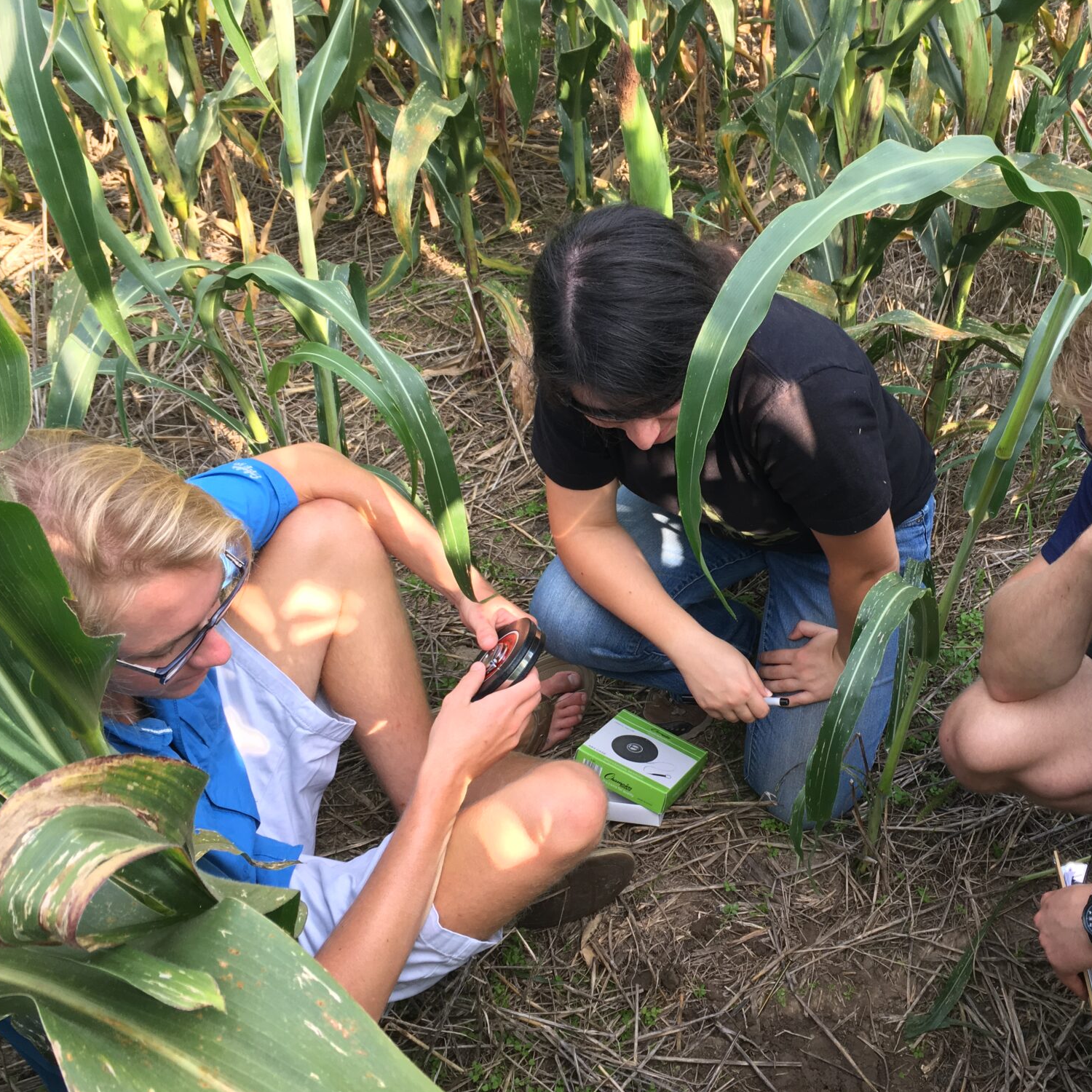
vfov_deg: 47.2
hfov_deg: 46.8
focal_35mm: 35
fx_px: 1249
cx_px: 680
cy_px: 553
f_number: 2.2
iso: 32
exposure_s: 1/120
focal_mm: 4.15
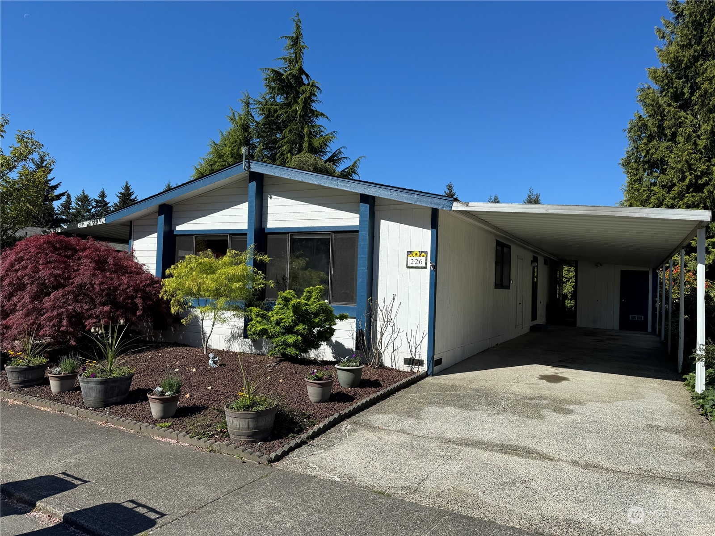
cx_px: 358
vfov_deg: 56.8
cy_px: 268
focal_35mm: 24
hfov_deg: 71.6
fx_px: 496
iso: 80
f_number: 1.78
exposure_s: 1/5348
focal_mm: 6.76
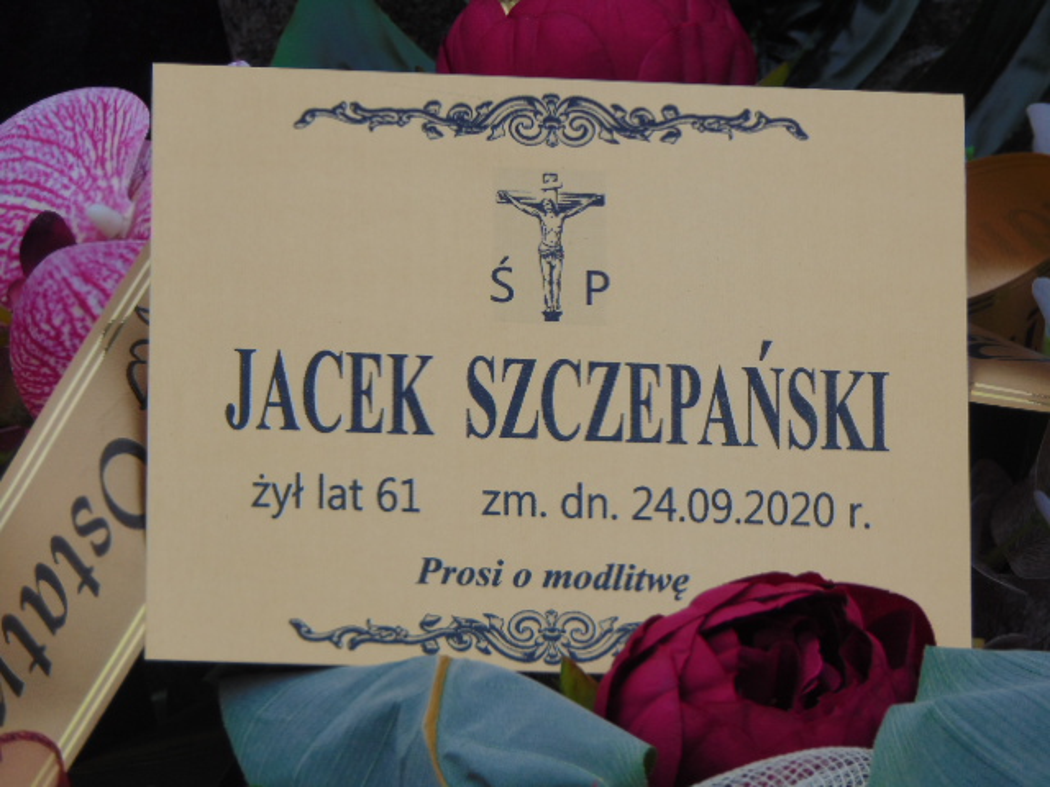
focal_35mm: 307
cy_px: 394
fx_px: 9312
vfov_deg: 4.8
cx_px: 525
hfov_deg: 6.5
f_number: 4.2
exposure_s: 1/640
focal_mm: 55.1
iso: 80
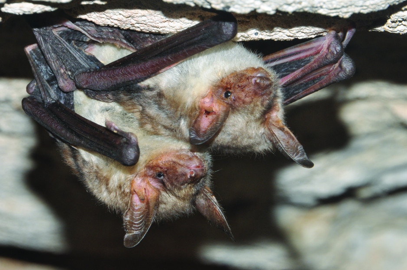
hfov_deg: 4.1
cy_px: 116
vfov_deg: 2.7
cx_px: 249
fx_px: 5747
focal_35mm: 509
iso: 500
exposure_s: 1/200
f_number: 18
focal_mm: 270
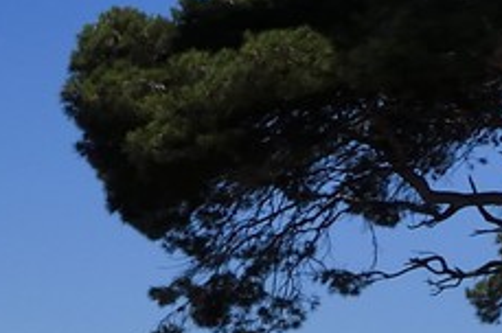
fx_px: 3412
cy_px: 740
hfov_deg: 7.3
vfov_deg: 5.4
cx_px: -1081
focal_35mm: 245
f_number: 20
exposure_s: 1/250
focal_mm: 35
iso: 200
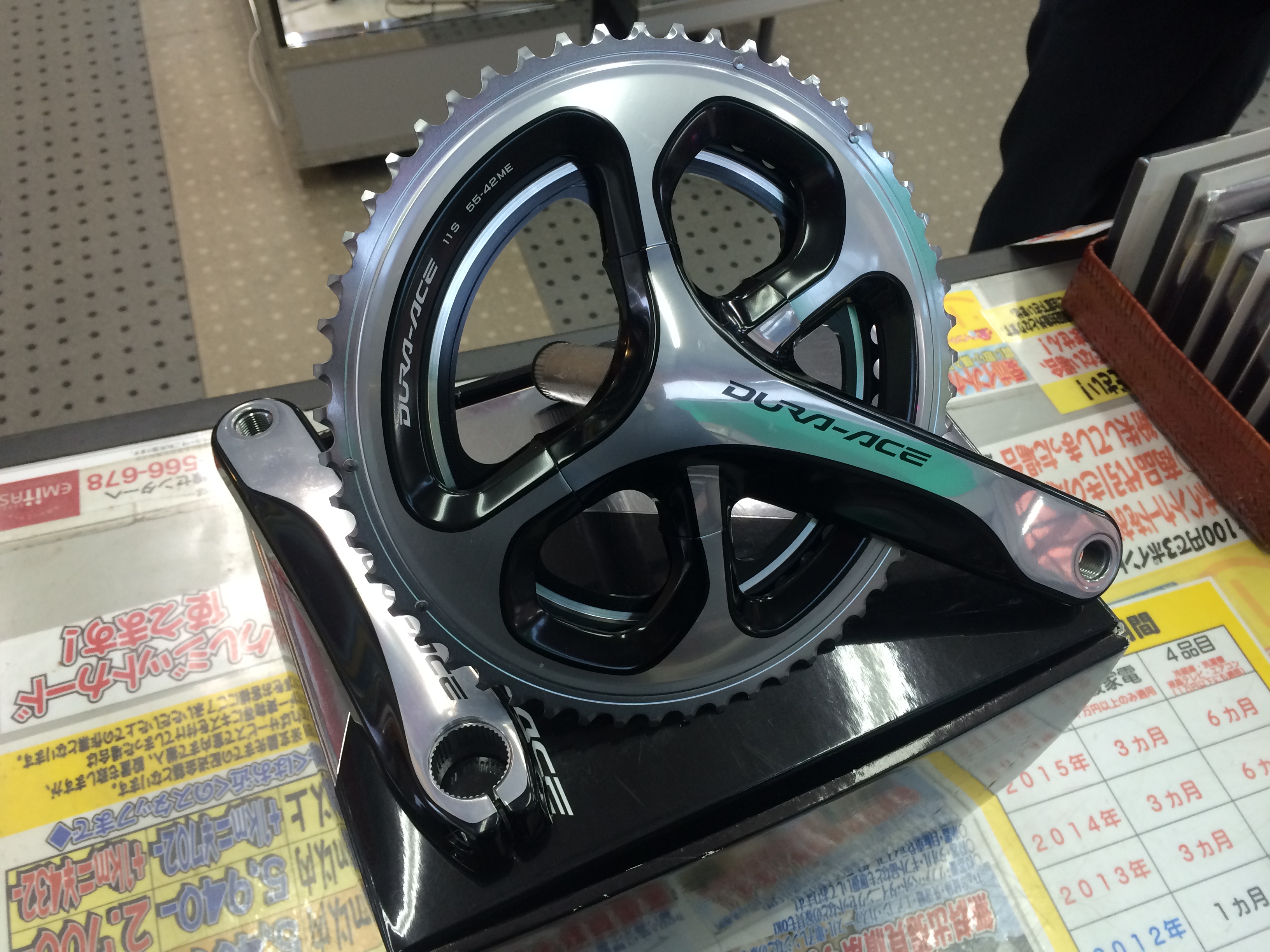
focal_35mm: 29
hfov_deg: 61.7
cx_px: 635
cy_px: 476
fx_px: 1064
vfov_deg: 48.2
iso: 40
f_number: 2.2
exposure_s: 1/30
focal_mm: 4.15
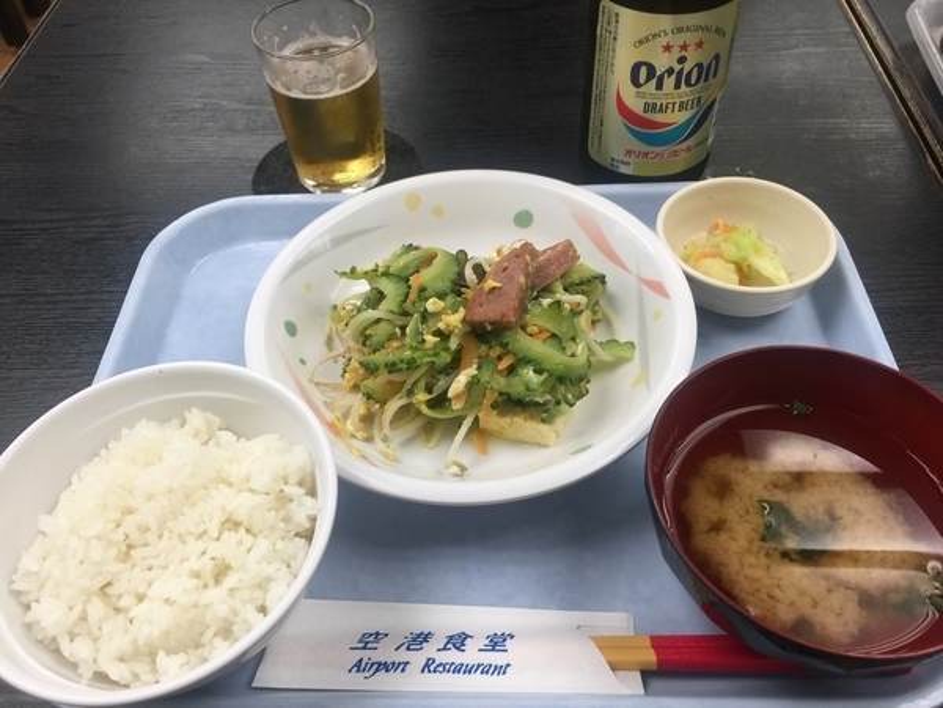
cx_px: 472
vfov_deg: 48.2
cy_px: 354
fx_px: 790
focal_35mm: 29
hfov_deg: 61.7
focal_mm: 4.15
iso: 32
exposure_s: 1/30
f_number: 2.2
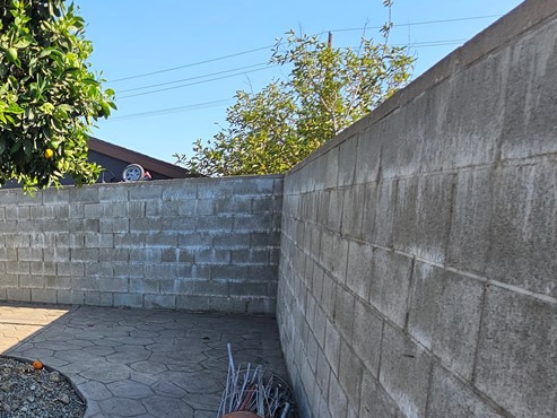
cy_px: 296
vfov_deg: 49.9
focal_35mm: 27
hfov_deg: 51.3
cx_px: -9
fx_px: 435
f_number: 2.2
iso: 50
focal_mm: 2.2
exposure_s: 1/873
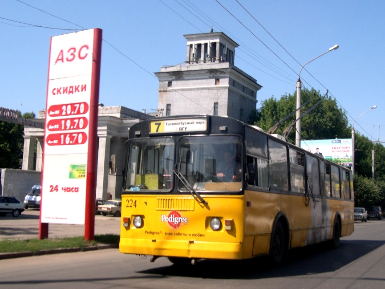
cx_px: 222
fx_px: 501
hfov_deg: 42.0
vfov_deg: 32.2
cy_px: 138
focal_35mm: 45
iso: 100
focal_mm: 8
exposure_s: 1/138
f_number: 7.6
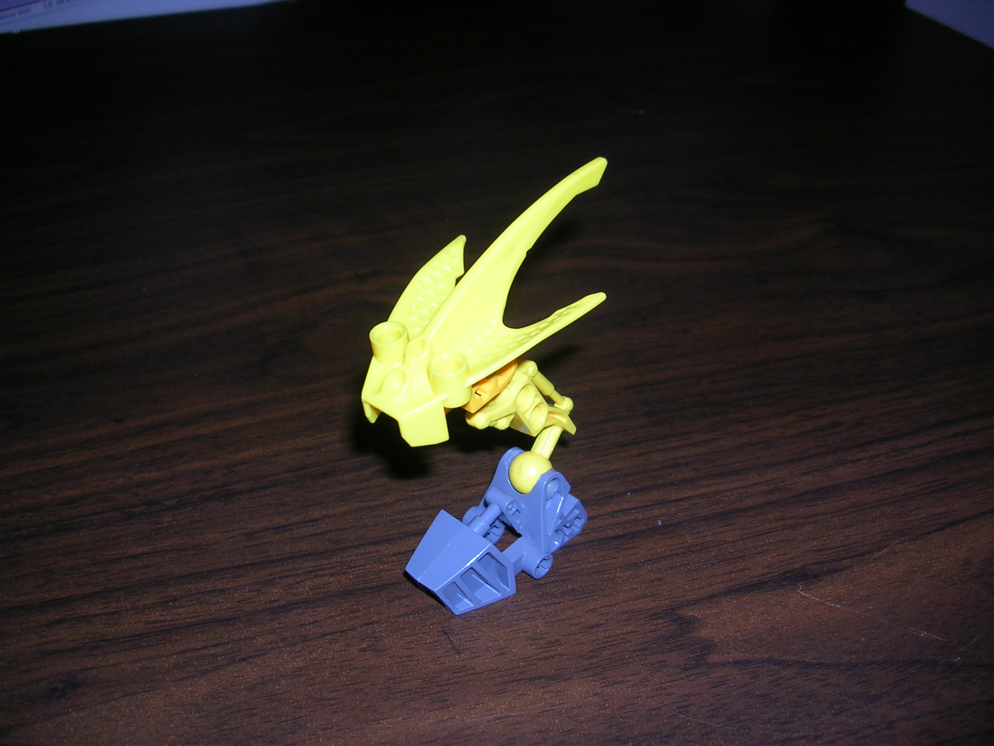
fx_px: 1091
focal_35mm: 38
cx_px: 497
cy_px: 373
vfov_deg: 37.7
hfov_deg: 49.0
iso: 50
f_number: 2.8
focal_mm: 5.8
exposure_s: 1/60.1
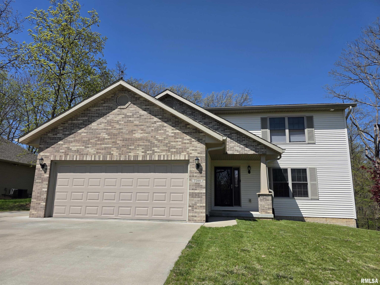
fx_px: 252
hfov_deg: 73.9
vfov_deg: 58.9
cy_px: 142
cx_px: 190
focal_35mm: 23
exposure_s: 1/7944
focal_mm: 6.3
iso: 80
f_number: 1.7
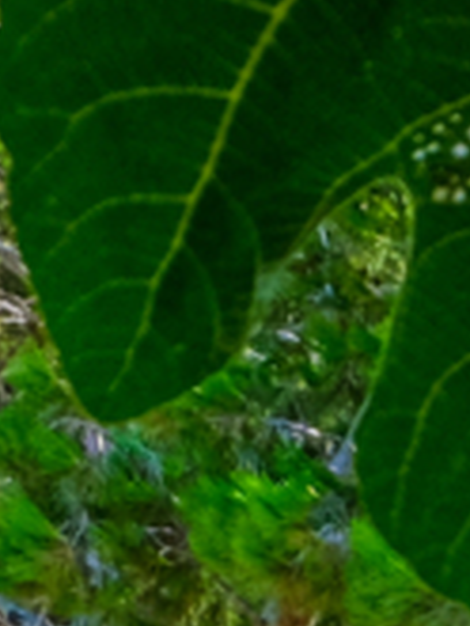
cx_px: 2130
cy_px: 1671
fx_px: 4267
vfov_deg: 7.6
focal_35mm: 236
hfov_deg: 5.3
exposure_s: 1/150
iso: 400
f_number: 5
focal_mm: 19.2
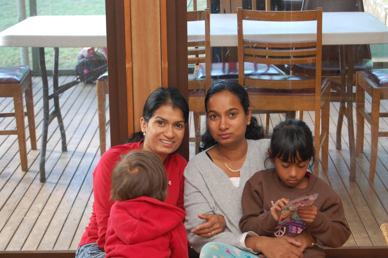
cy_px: 129
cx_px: 194
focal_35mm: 78
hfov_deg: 26.0
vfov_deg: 17.5
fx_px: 840
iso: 1250
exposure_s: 1/60
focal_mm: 52
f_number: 5.6
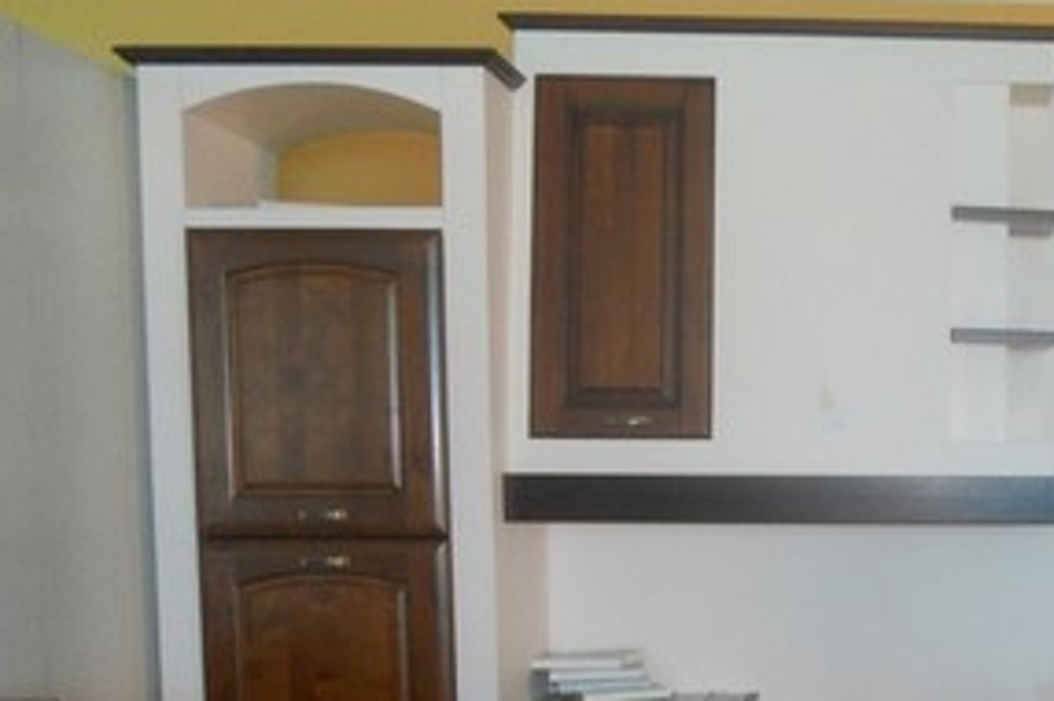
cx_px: 1043
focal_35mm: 59
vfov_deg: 22.5
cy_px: 594
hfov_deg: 31.5
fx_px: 1725
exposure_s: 1/25
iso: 250
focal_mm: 4.9
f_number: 3.2
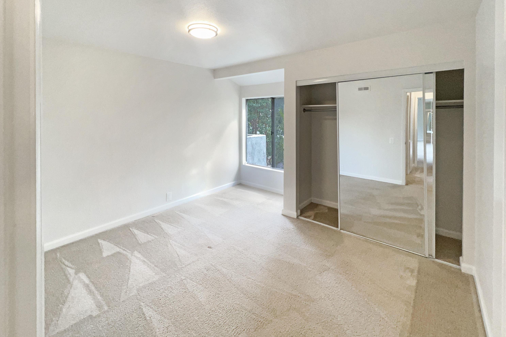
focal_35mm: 14
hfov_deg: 104.2
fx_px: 197
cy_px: 153
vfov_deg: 81.0
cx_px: 245
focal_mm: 1.57
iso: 100
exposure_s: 1/252
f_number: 1.8
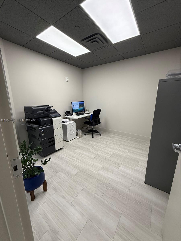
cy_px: 120
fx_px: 98
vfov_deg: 102.1
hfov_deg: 85.7
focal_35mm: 14
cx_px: 90
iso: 160
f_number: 2.2
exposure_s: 1/120
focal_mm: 2.22
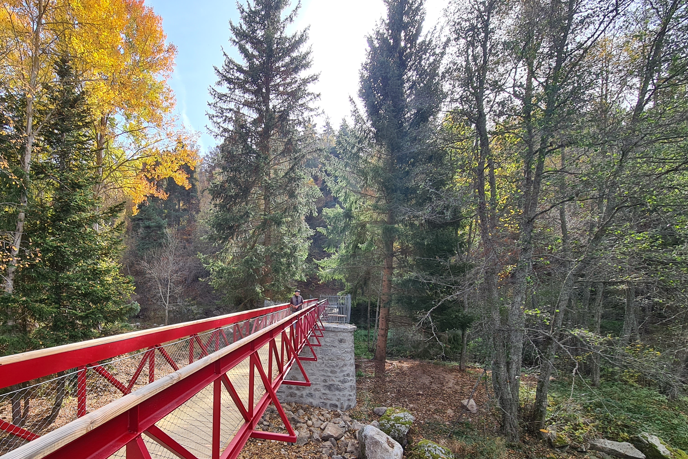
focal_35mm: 18
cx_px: 241
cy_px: 309
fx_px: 344
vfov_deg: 65.5
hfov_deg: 87.4
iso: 50
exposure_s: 1/456
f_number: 2.2
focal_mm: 2.2
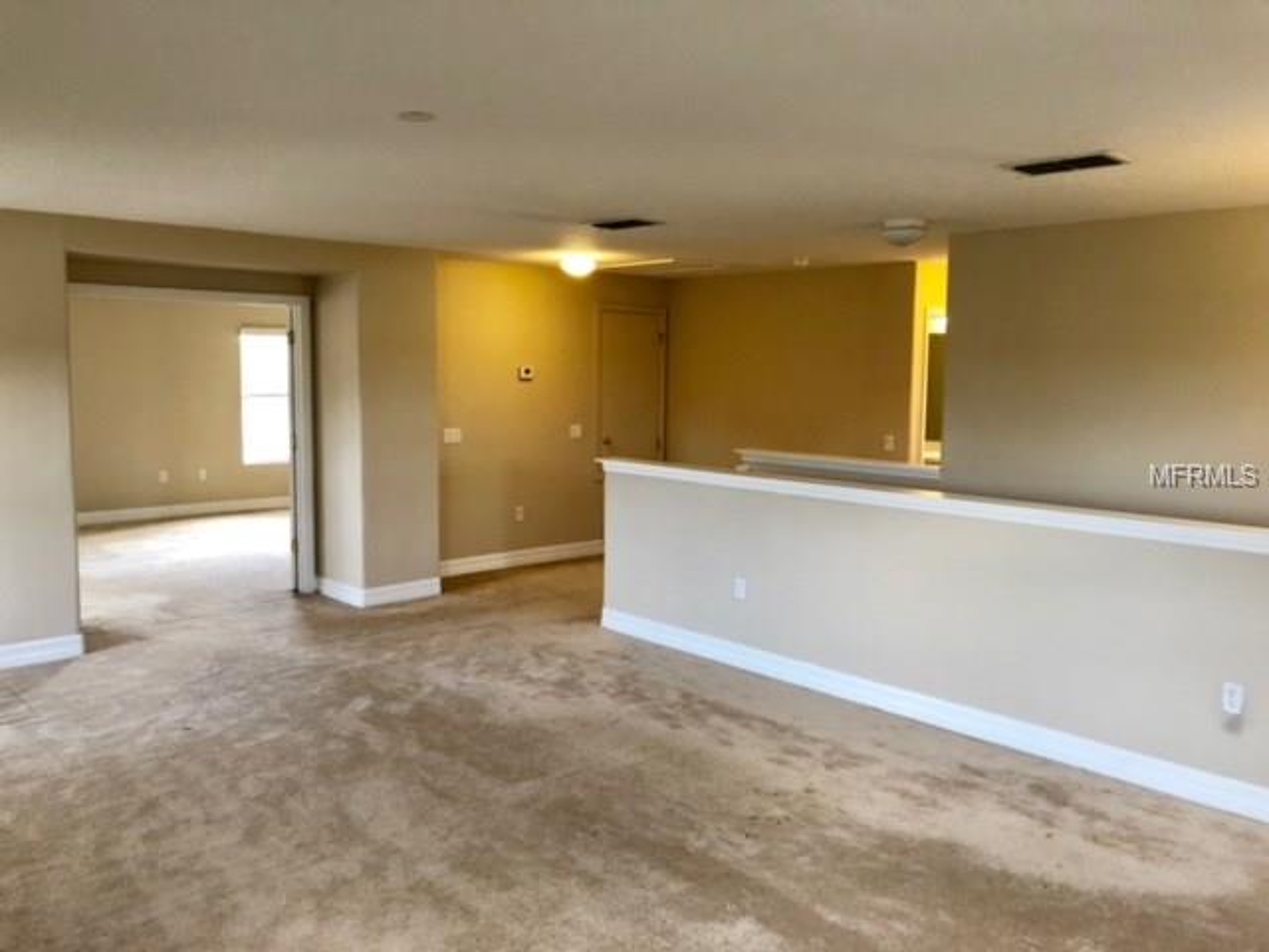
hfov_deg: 63.4
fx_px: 1026
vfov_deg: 49.7
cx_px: 634
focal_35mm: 28
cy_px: 476
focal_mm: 3.99
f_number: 1.8
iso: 40
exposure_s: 1/20
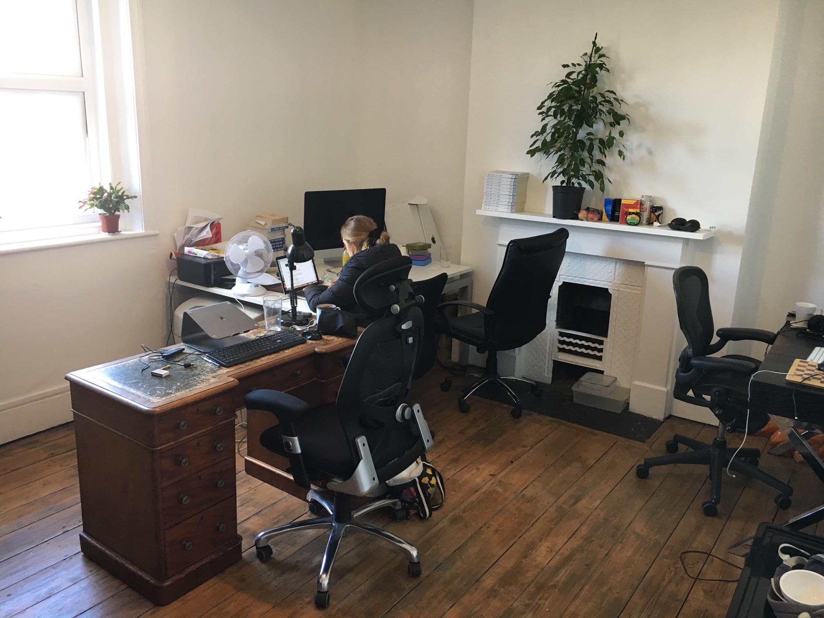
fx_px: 690
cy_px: 309
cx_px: 412
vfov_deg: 48.2
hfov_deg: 61.7
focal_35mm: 29
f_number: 2.2
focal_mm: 4.15
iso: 100
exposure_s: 1/33
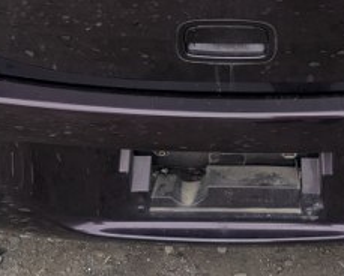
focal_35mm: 85
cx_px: 246
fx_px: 867
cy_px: -114
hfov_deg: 22.3
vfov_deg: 16.8
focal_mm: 5.43
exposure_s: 1/363
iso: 132
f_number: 1.89
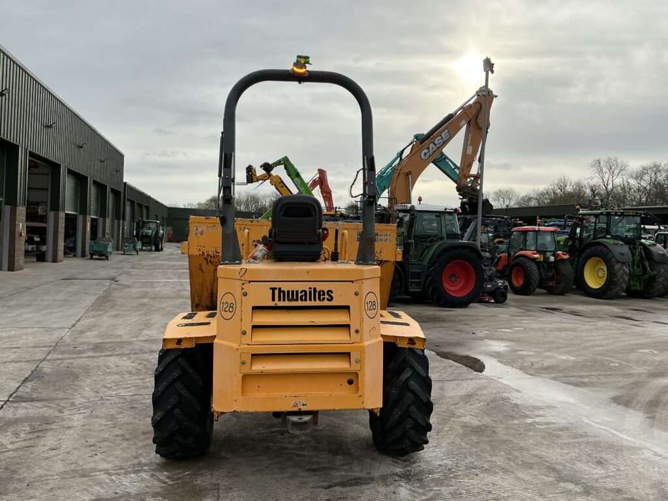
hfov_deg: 63.4
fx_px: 540
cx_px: 334
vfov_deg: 49.7
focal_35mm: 28
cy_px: 250
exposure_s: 1/1168
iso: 25
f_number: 1.8
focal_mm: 3
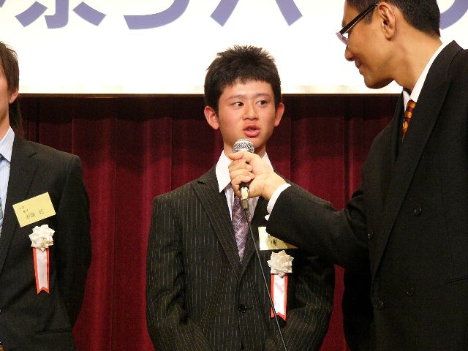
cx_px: 234
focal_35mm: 134
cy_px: 176
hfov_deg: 14.7
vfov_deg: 11.1
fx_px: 1812
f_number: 2.8
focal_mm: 22.4
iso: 200
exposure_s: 1/50
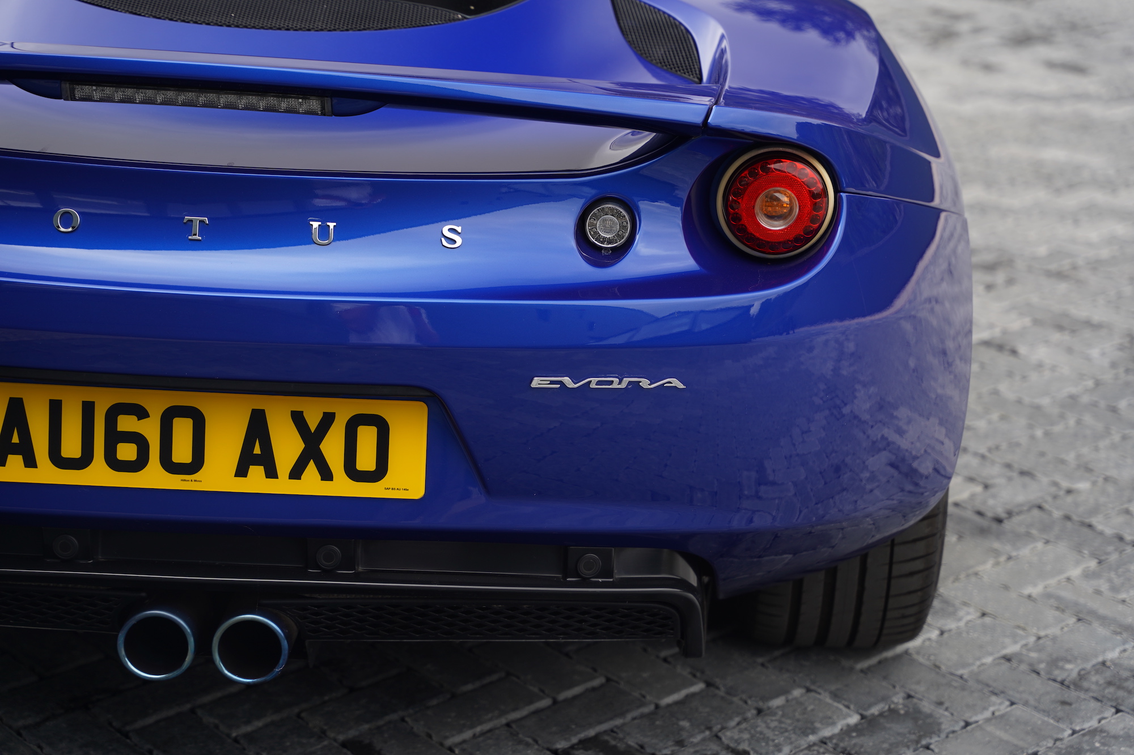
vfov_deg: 19.5
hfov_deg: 28.8
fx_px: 2205
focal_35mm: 70
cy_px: 378
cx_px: 567
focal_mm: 70
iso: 100
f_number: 2.8
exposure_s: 1/125
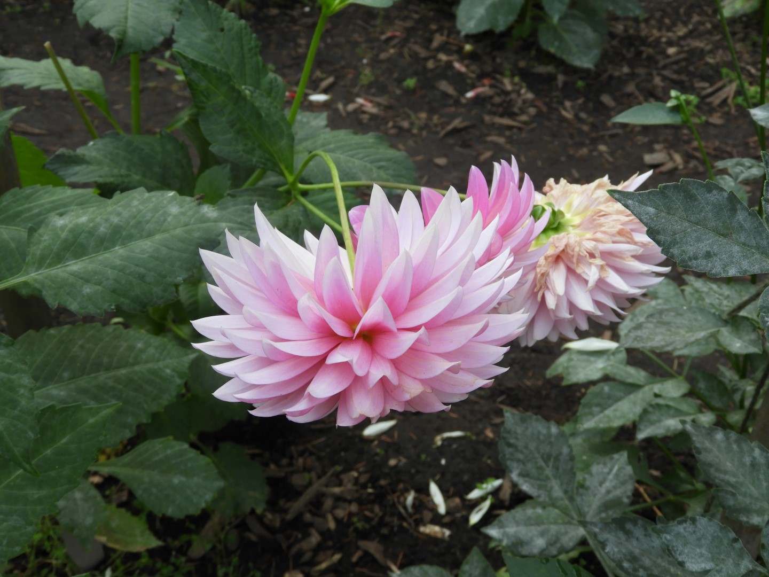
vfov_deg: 36.0
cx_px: 384
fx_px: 889
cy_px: 288
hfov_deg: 46.8
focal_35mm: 40
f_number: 3.8
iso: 100
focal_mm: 7.2
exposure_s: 1/100
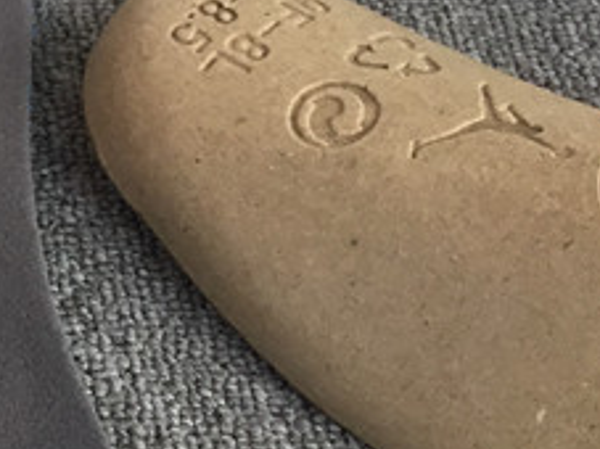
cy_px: 152
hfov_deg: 14.5
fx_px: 2131
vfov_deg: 12.0
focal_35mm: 123
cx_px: -391
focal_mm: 3.3
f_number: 2.4
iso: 25
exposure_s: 1/186
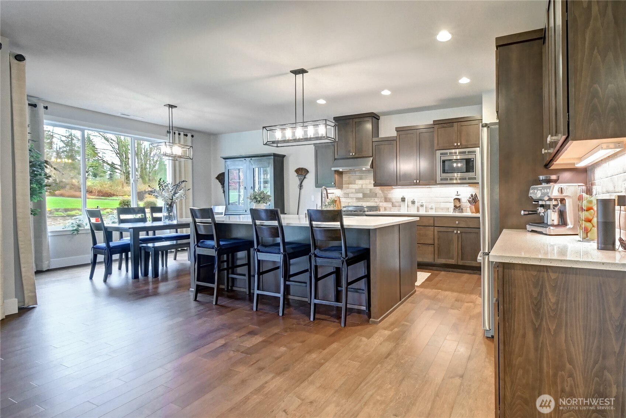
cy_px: 209
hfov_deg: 100.4
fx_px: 261
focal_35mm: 15
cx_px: 313
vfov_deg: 77.3
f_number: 11
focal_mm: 10
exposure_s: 1/2
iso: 3200
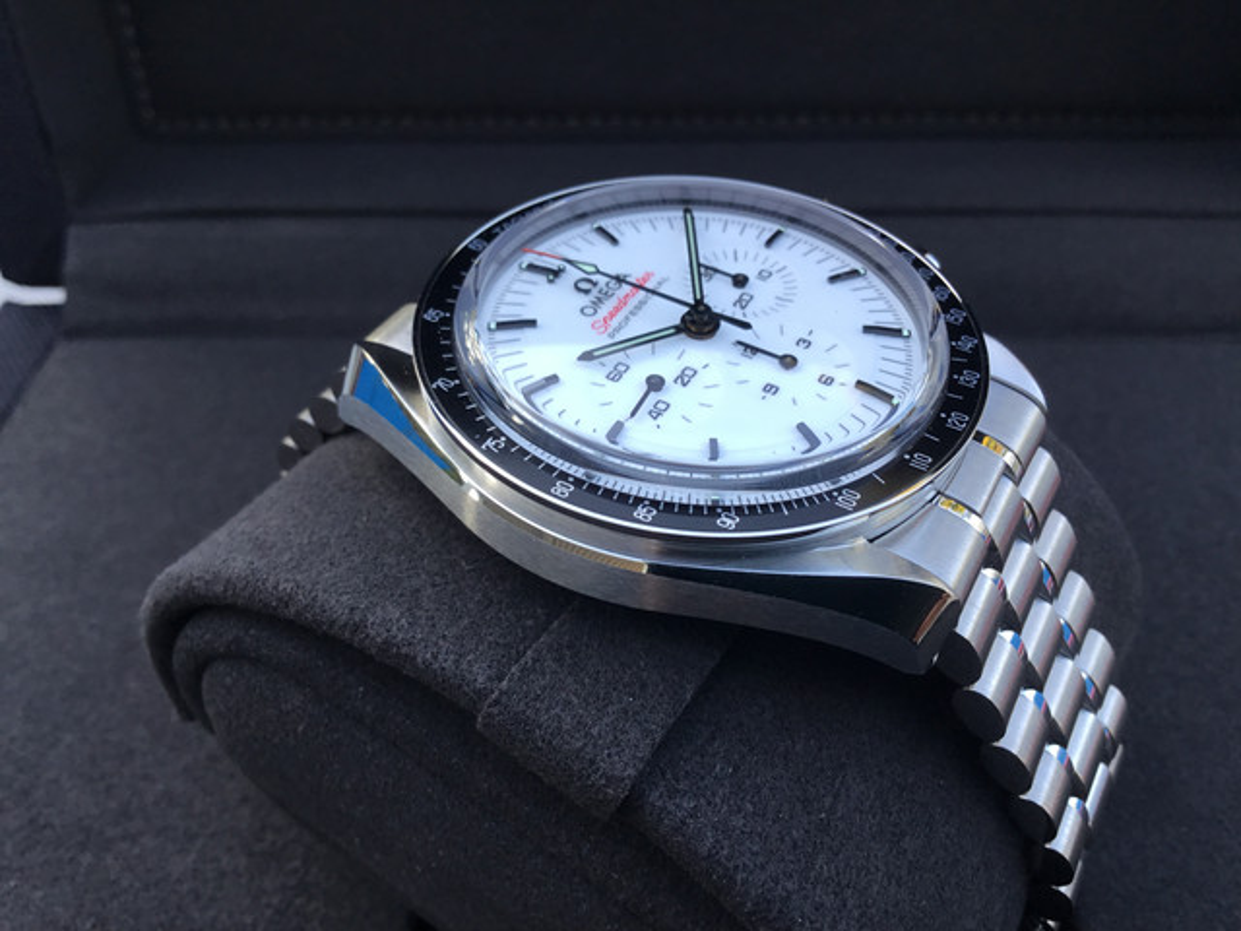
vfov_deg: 45.4
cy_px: 466
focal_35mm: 31
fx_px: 1111
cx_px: 620
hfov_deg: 58.4
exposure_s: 1/60
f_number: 2.4
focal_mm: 3.3
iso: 32
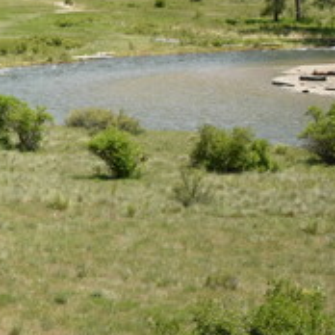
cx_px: -216
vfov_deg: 9.6
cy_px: 115
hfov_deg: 9.3
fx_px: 1992
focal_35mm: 182
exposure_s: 1/1600
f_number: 4.5
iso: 640
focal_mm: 31
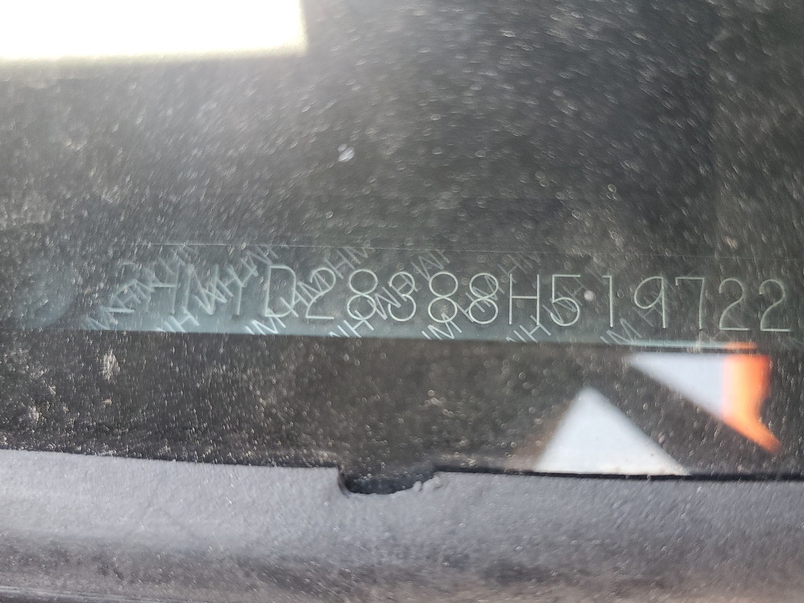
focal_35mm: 30
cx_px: 449
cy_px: 331
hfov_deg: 59.8
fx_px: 697
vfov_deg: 46.7
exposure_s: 1/120
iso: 73
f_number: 1.5
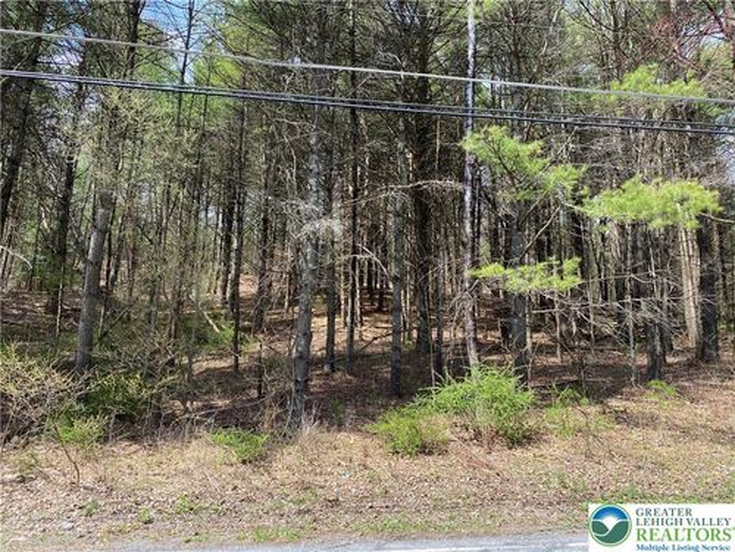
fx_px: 552
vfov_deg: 53.1
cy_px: 276
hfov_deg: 67.3
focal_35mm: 26
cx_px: 368
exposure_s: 1/666
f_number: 1.8
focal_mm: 4.25
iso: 32
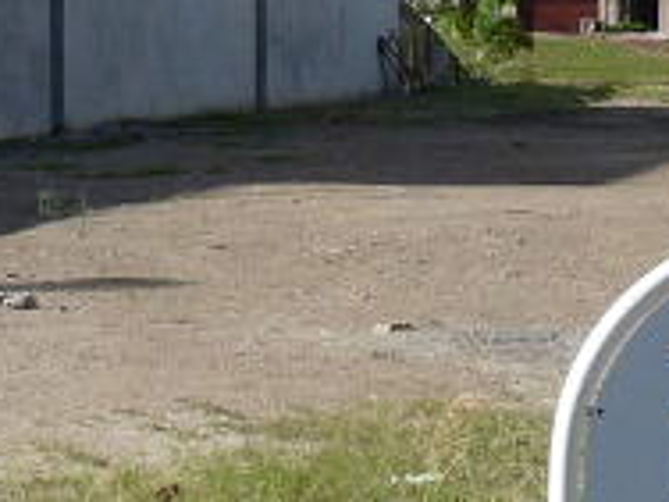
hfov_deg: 12.1
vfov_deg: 9.1
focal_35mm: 163
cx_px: 548
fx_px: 3150
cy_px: 342
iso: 100
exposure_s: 1/400
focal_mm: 4.8
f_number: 5.6
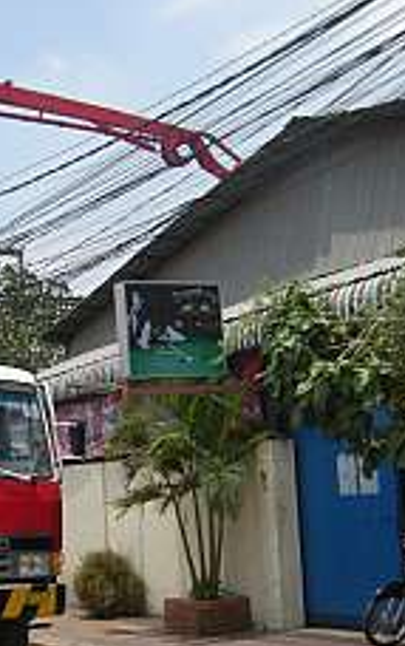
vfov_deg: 31.4
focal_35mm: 65
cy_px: 381
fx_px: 1145
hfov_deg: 20.0
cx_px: 133
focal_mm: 4.7
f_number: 5.6
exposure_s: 1/284
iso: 64
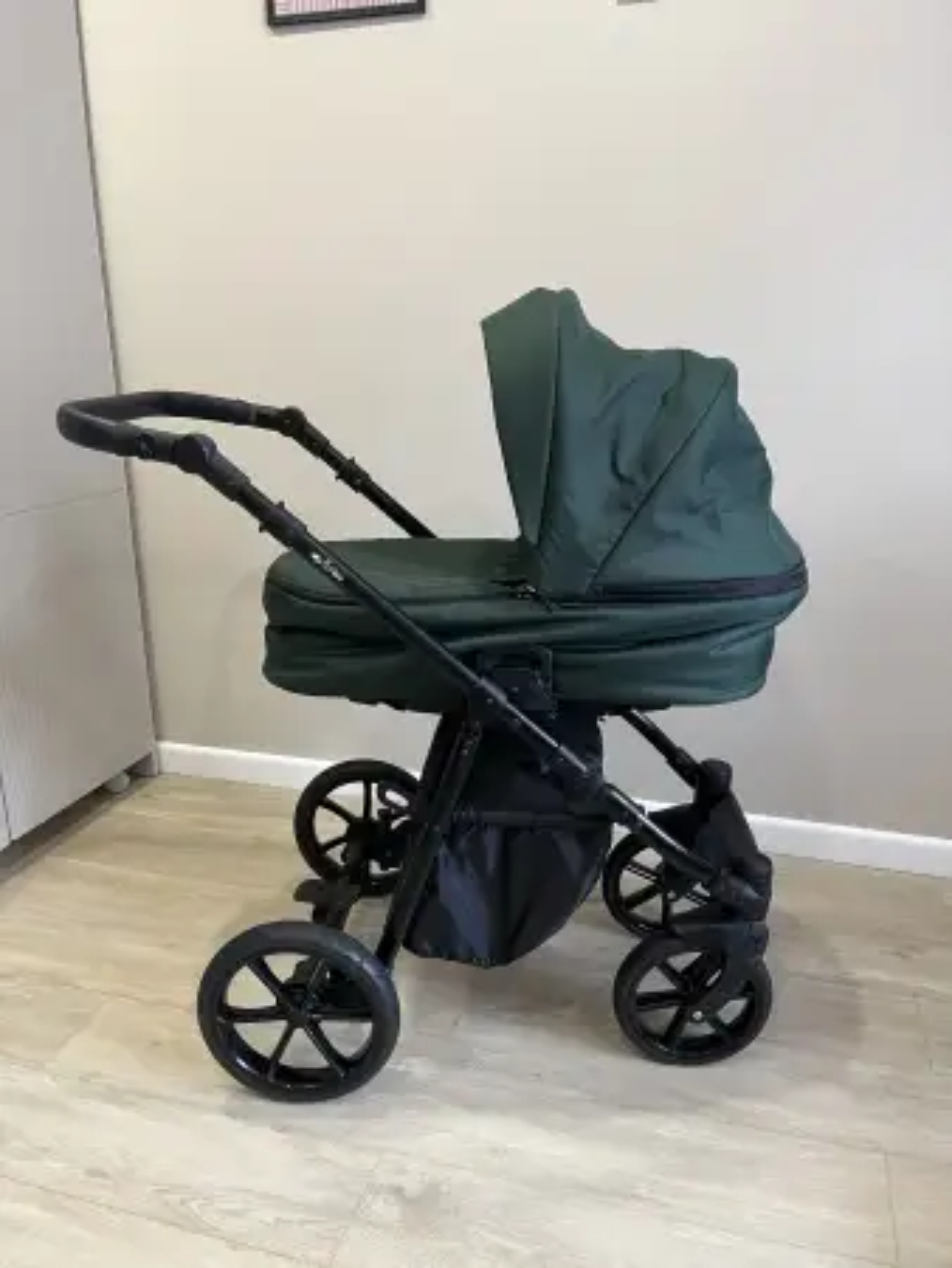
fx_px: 952
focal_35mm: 26
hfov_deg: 53.1
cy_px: 634
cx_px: 476
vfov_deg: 67.3
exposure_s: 1/60
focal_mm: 5.1
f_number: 1.6
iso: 200
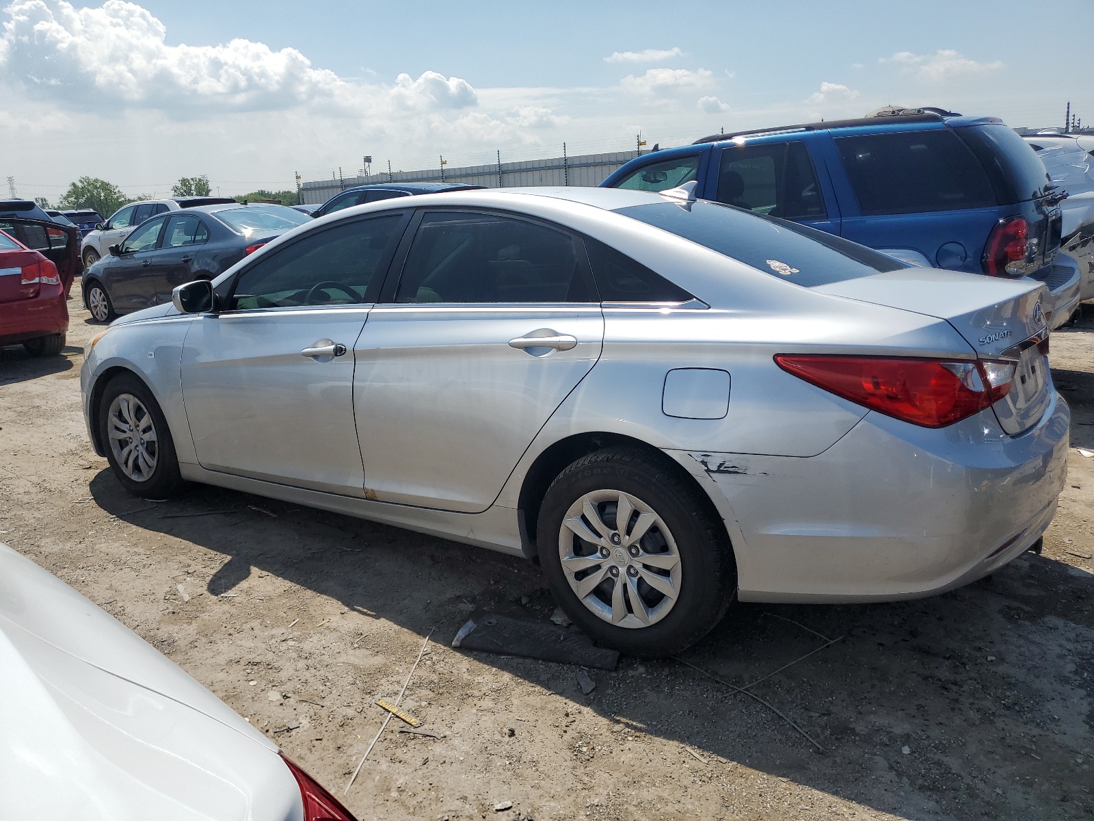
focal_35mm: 26
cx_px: 547
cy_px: 410
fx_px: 822
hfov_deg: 67.3
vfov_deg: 53.1
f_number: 1.5
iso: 50
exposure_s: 1/5000
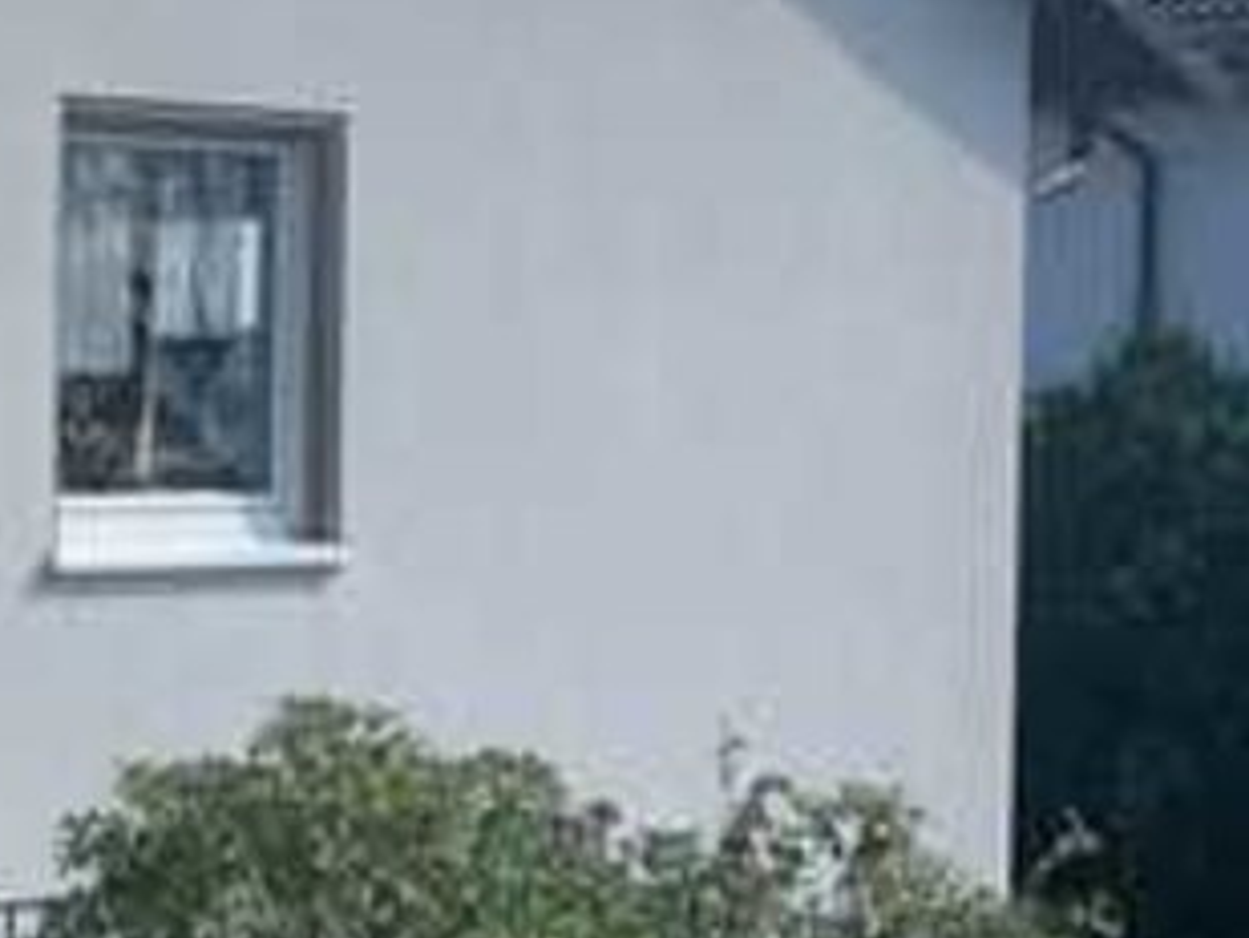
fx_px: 3646
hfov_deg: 17.3
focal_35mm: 101
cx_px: -675
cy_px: 445
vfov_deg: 14.7
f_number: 1.8
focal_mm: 4.25
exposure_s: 1/2309
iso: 25
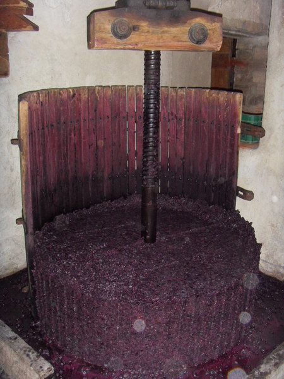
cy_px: 190
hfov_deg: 36.8
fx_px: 427
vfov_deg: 47.9
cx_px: 142
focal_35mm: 39
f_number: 3.5
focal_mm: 6.6
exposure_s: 1/45
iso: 400
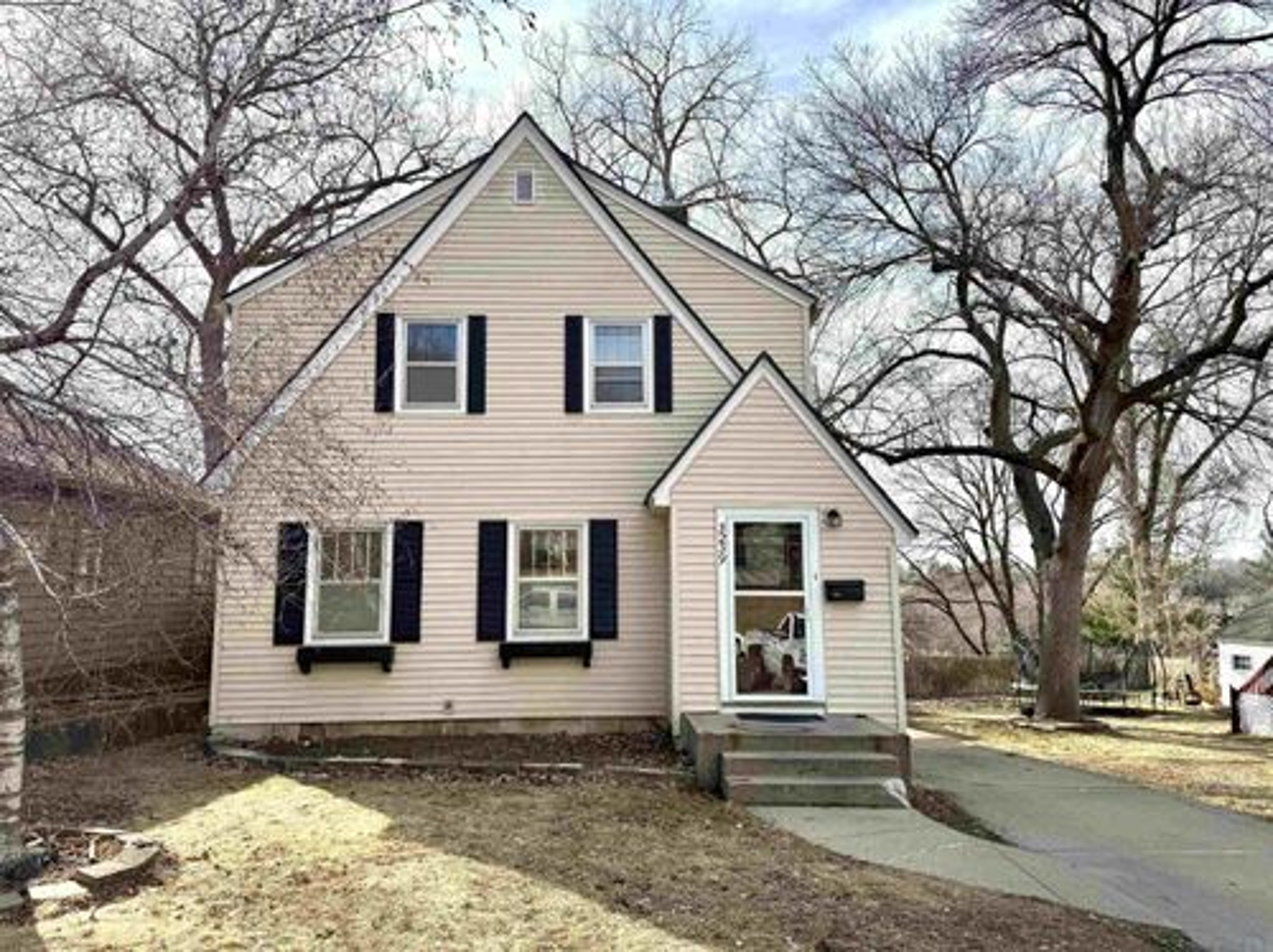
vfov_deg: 56.7
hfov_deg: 71.6
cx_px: 636
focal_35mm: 24
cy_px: 476
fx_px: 882
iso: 100
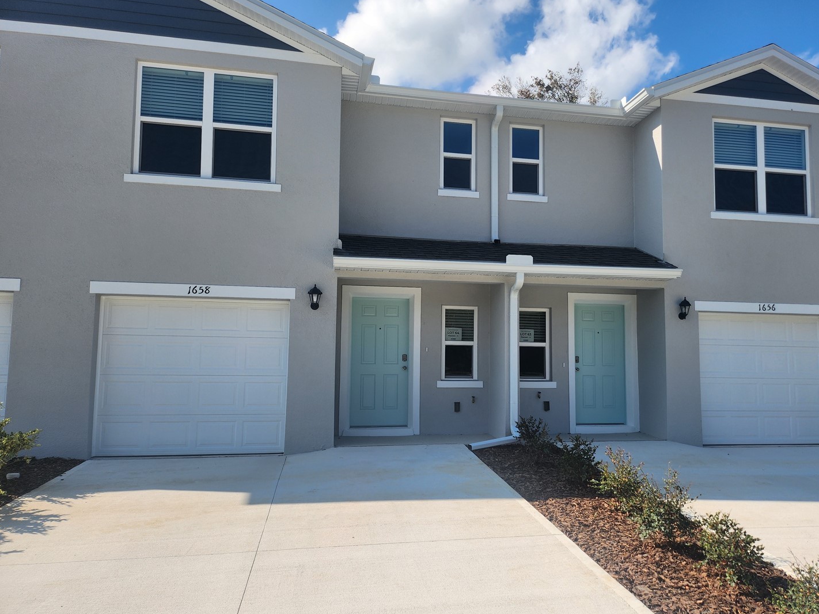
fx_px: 639
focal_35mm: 27
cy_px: 307
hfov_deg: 65.2
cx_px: 451
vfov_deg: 51.4
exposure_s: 1/2882
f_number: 1.8
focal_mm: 5
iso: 50
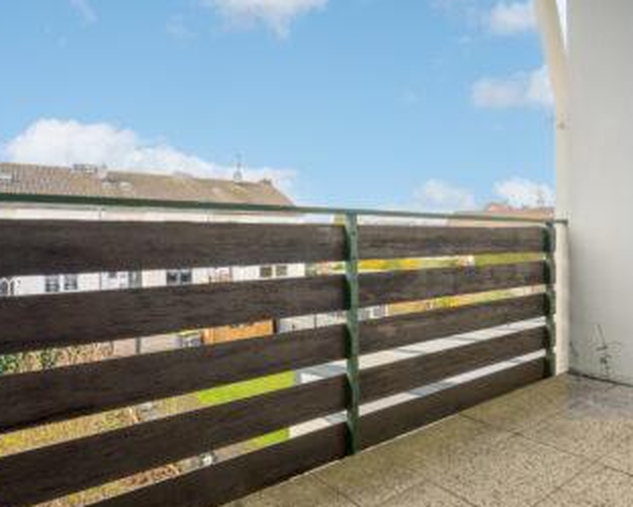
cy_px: 266
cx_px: 304
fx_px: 426
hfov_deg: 73.2
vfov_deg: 61.5
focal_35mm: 23
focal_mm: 15.5
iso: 200
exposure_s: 1/80
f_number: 9
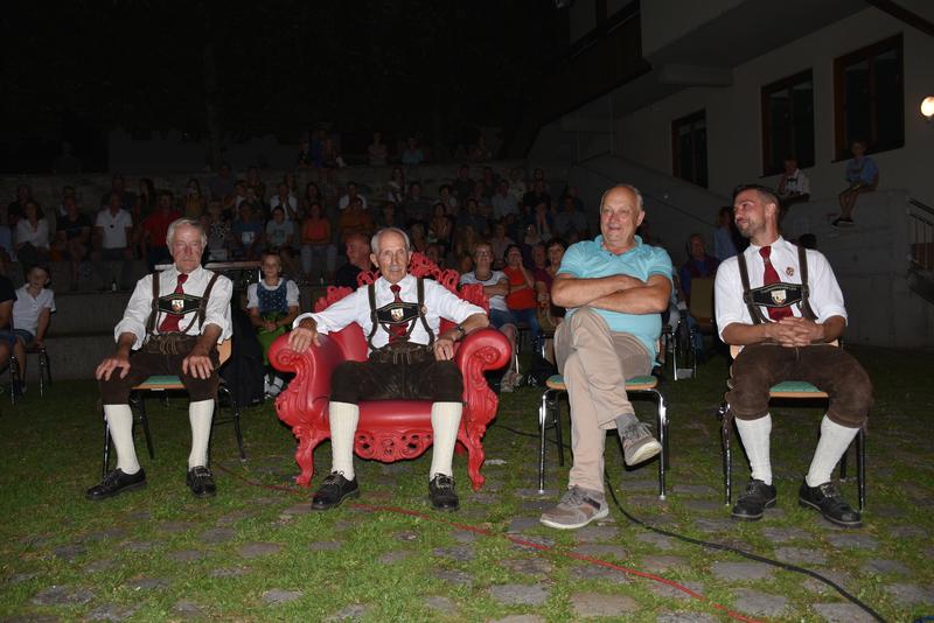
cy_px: 312
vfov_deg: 43.6
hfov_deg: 61.9
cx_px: 467
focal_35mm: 30
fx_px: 779
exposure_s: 1/60
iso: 250
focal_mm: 20
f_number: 3.5
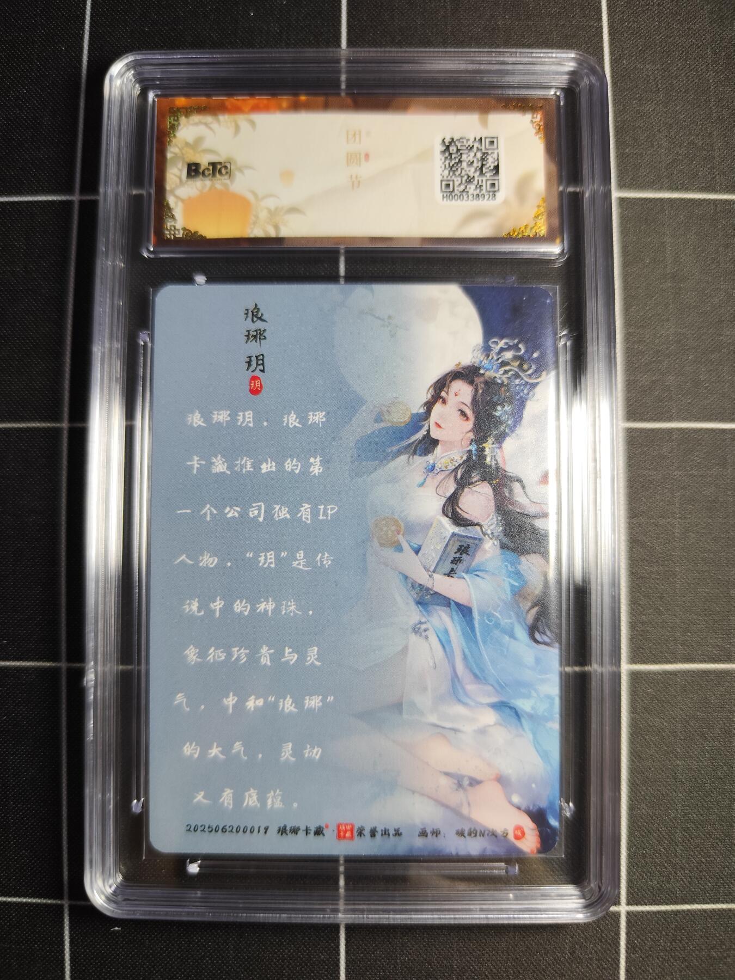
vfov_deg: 73.9
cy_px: 490
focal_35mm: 23
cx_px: 368
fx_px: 651
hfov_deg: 58.9
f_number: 1.65
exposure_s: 1/100
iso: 320
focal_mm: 6.14
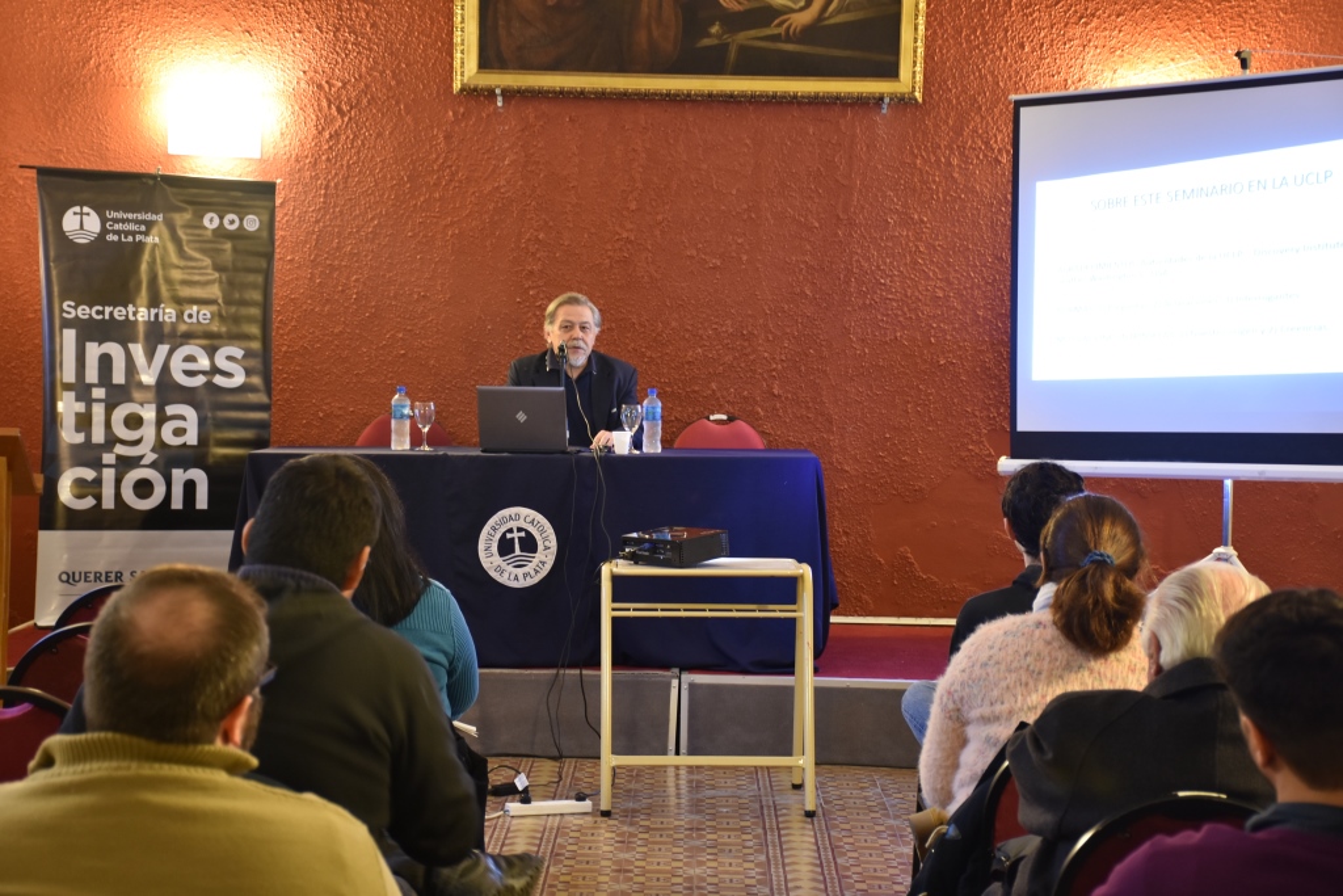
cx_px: 672
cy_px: 448
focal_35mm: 75
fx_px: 2798
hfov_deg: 27.0
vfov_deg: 18.2
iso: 500
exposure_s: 1/6
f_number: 4.8
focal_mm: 50
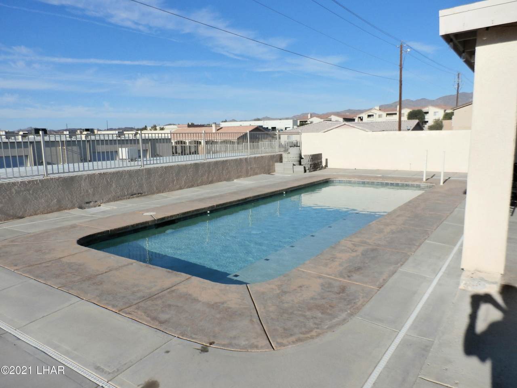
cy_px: 194
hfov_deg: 69.4
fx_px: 373
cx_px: 258
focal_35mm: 25
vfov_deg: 54.9
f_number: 8.7
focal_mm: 4.5
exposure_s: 1/400
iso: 100
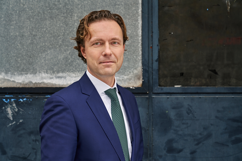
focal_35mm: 54
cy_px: 80
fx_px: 363
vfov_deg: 25.1
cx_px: 121
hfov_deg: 36.9
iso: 320
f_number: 4.5
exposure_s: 1/160
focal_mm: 54
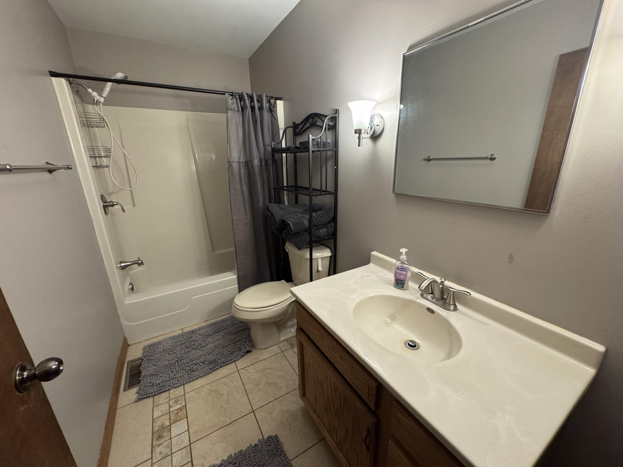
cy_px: 234
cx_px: 312
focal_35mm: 14
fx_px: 252
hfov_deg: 102.1
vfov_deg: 85.7
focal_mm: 2.22
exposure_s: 1/60
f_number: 2.2
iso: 400
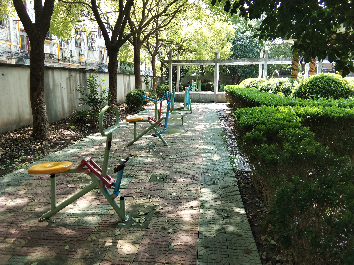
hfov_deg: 58.4
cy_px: 132
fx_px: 317
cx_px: 177
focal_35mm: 31
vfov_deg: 45.4
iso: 50
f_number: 2.2
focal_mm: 3.69
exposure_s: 1/100
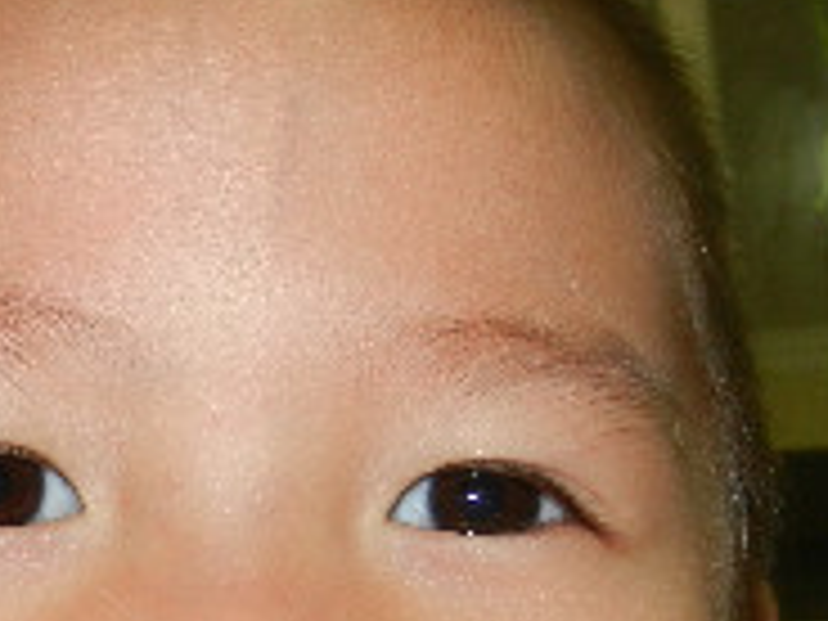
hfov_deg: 22.4
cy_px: 657
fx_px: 2081
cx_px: 274
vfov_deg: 16.5
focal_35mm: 87
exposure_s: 1/30
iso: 200
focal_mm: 4.5
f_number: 3.5
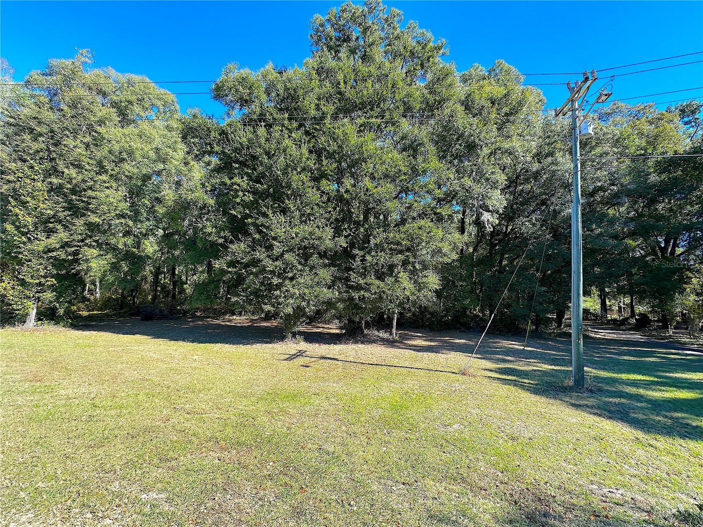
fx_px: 284
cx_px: 352
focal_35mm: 14
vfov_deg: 85.7
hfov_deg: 102.1
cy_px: 264
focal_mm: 2.22
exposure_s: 1/317
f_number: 2.2
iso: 40
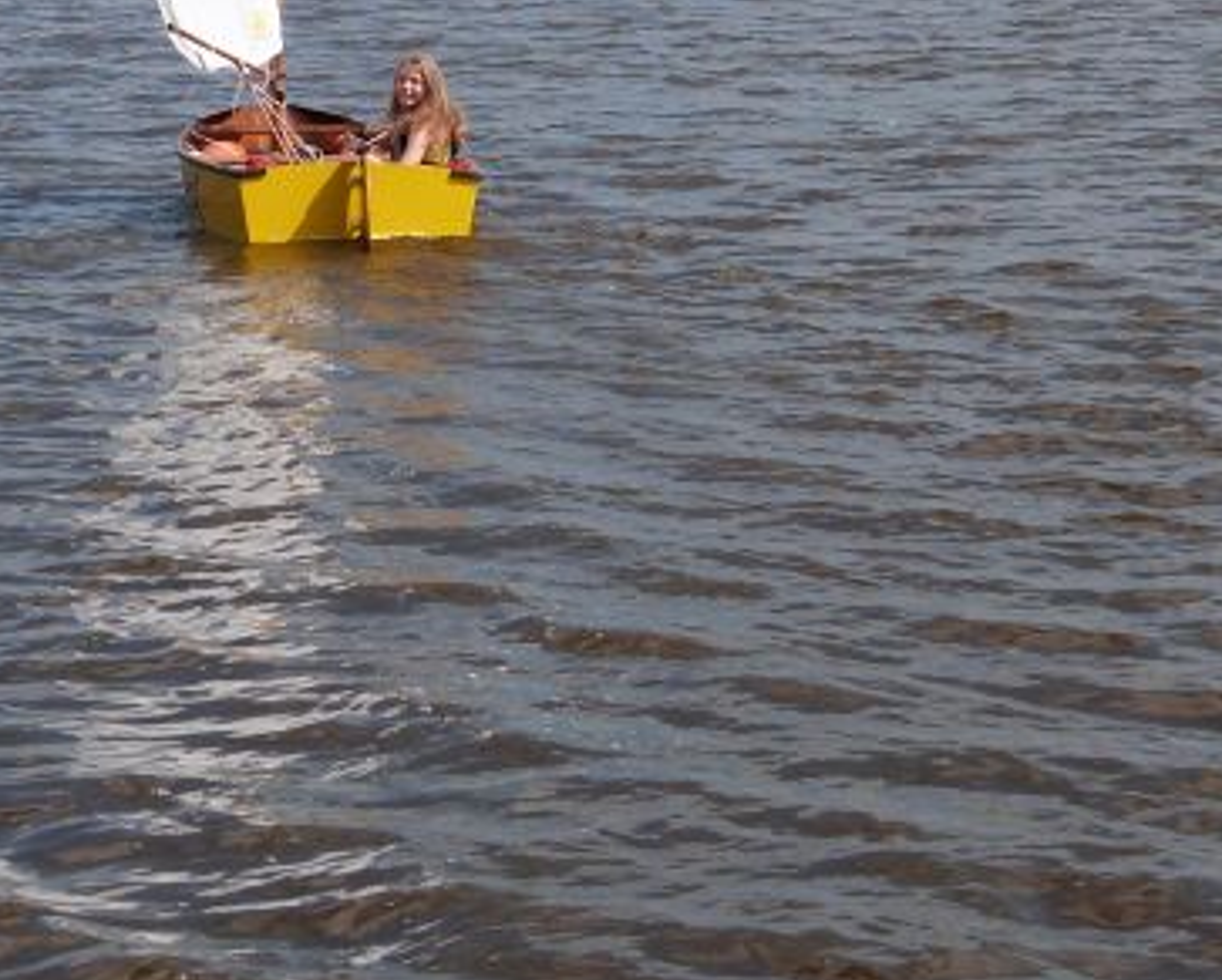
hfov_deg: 14.9
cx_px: 555
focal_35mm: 129
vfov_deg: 11.9
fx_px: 4669
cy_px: 13
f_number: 5.6
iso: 100
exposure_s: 1/640
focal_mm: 10.8
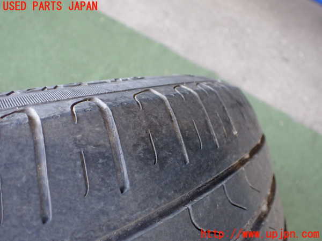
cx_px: 161
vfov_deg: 46.8
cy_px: 120
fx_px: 279
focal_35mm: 30
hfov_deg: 60.0
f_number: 2.3
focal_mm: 5.4
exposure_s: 1/125
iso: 640
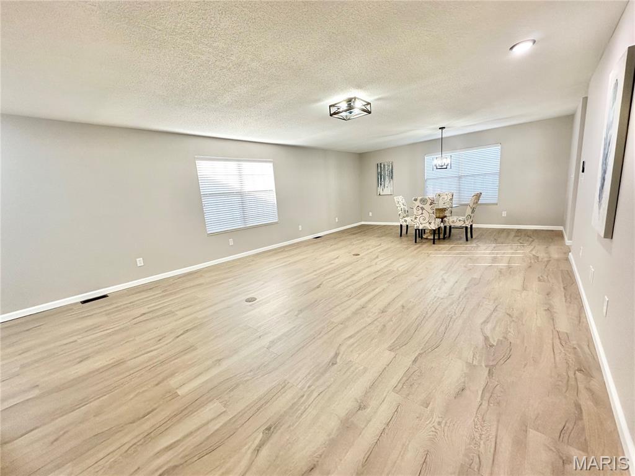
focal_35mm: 14
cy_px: 238
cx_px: 318
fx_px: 257
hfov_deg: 102.1
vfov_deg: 85.7
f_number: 2.2
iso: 160
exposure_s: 1/120
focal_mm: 2.22
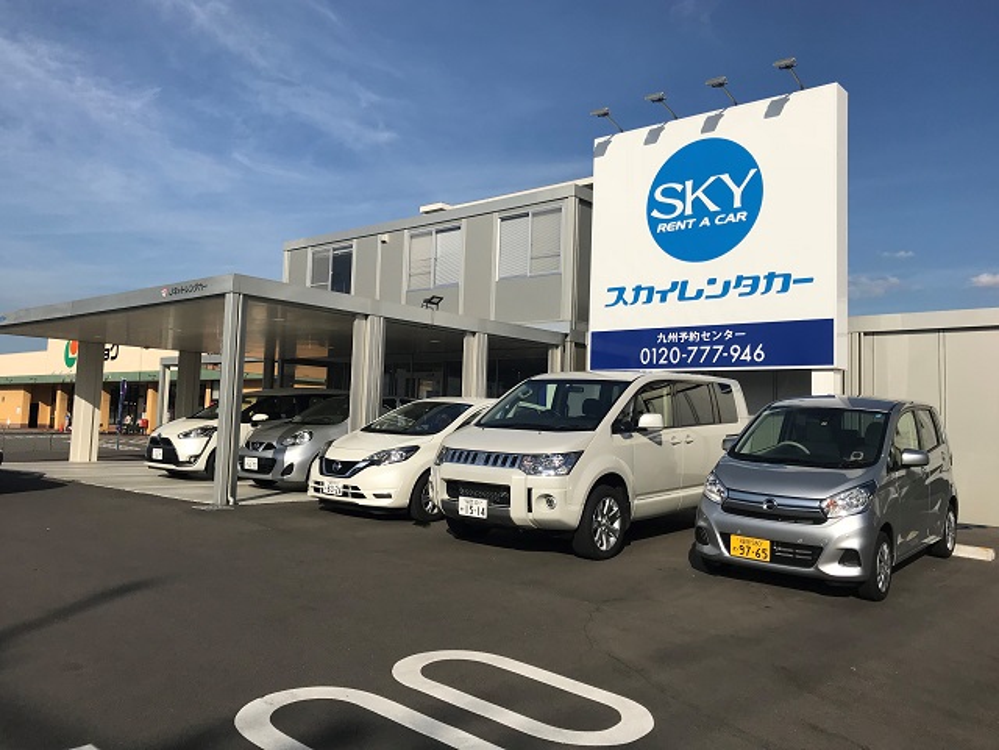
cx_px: 500
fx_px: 808
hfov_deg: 63.4
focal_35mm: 28
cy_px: 375
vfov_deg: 49.7
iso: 25
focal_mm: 3.99
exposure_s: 1/5051
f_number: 1.8
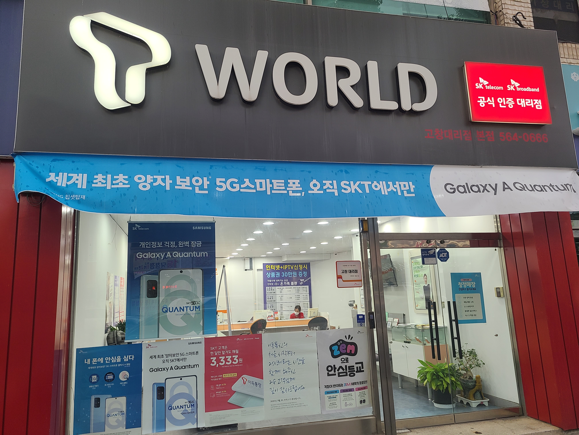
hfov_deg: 67.3
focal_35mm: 26
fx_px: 435
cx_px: 290
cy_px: 218
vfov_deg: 53.1
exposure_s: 1/119
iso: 50
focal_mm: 5.4
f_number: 1.8
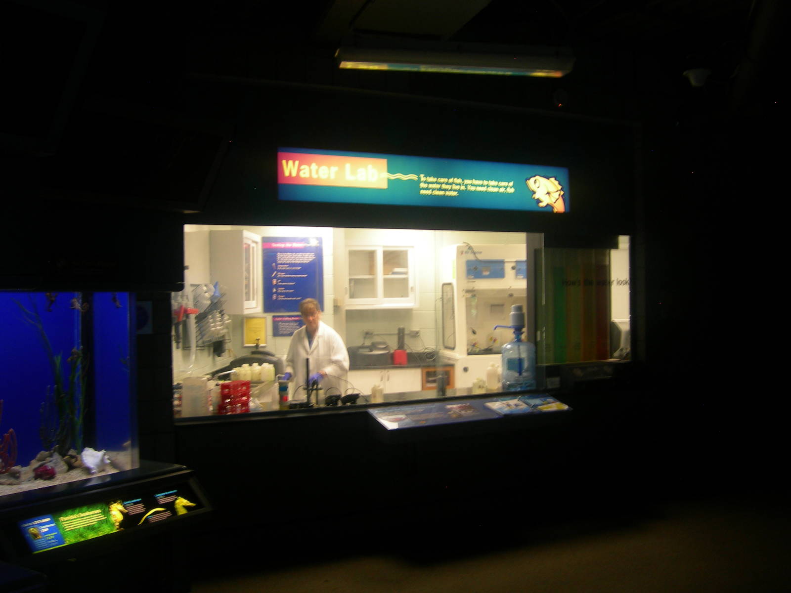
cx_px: 396
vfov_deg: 37.7
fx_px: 868
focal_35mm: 38
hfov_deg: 49.0
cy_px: 296
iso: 50
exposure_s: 1/10.6
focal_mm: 7.8
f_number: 2.8
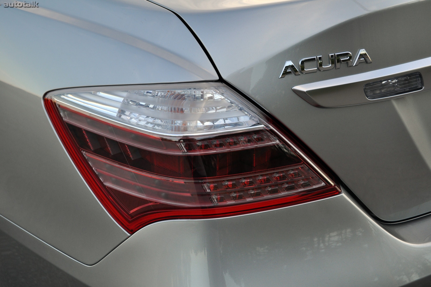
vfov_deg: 26.4
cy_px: 144
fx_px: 610
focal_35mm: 51
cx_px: 216
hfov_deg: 38.9
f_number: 5.6
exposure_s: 1/125
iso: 360
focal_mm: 34
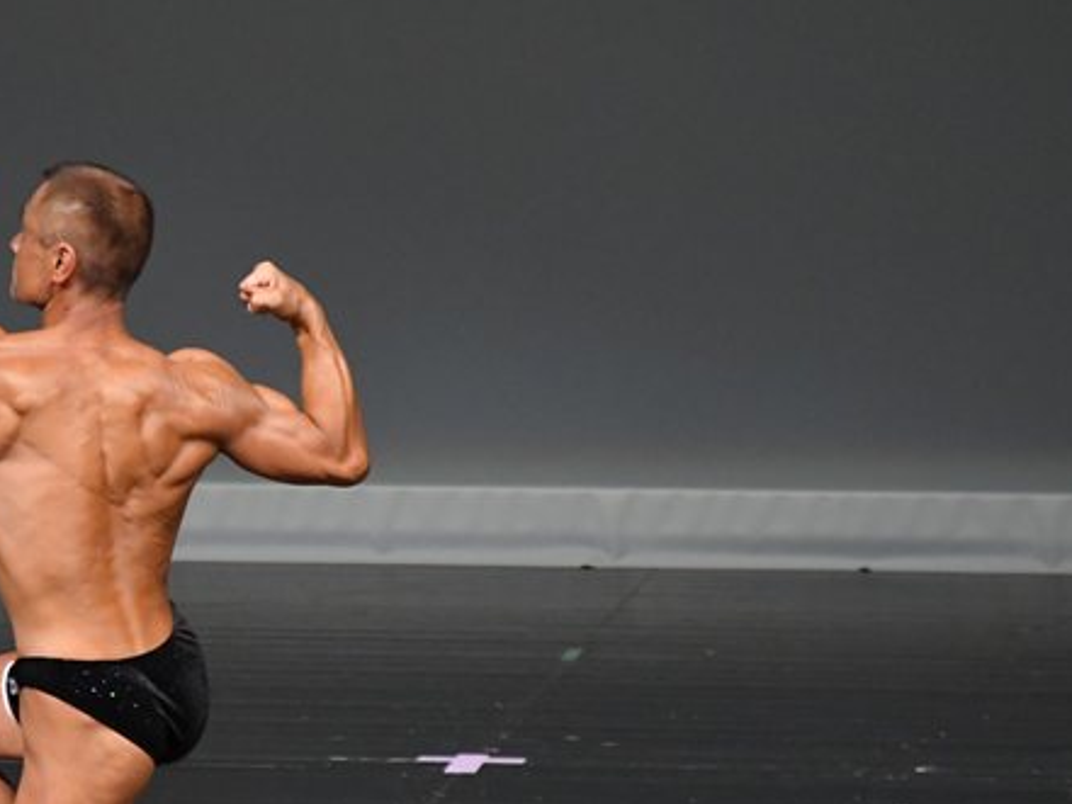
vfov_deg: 2.0
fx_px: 23542
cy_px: 588
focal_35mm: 760
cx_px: 181
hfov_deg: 2.6
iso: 4000
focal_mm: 300
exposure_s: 1/400
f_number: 5.6
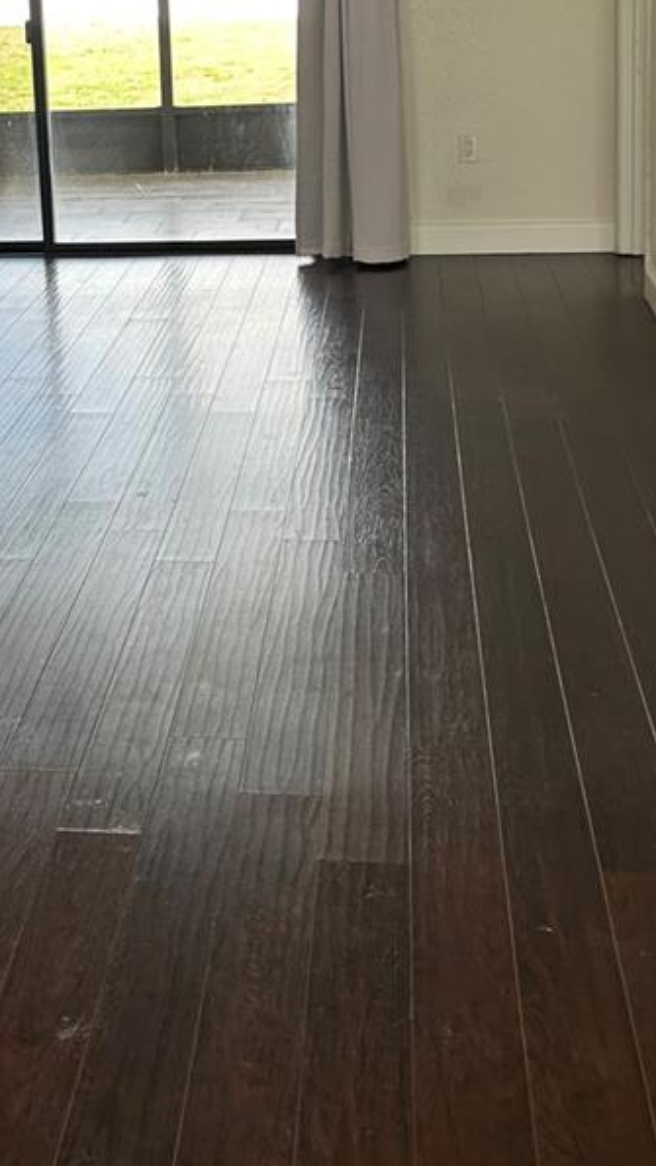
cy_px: 200
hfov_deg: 20.7
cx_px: 78
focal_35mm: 57
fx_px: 1764
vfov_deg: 35.2
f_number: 1.5
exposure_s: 1/127
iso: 32
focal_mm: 5.7
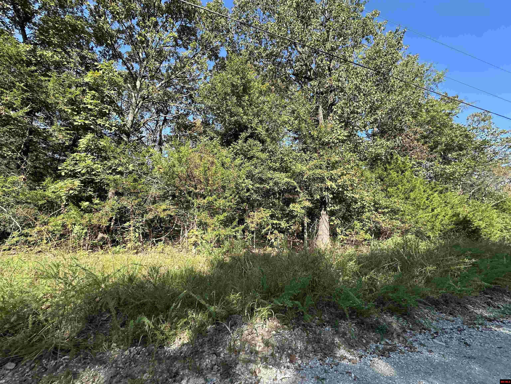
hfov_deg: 102.1
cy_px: 192
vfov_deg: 85.7
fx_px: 207
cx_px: 256
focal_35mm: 14
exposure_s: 1/481
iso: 40
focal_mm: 2.22
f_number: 2.2
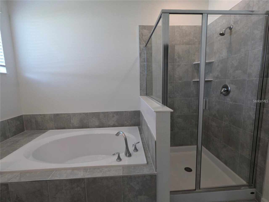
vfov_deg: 78.3
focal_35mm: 16
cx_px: 134
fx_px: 125
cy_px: 101
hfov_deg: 94.4
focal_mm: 2.35
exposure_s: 1/60
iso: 65
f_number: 2.2
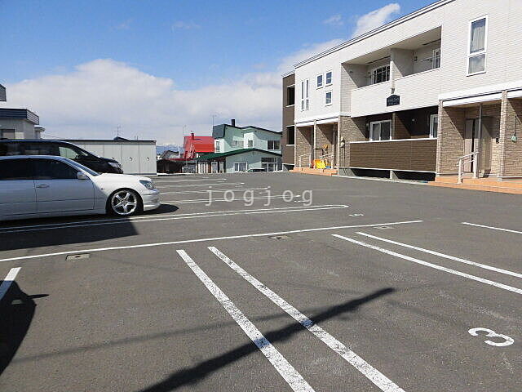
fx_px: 422
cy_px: 196
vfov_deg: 49.7
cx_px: 261
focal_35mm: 28
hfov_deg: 63.4
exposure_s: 1/320
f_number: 8.4
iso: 100
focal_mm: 4.98
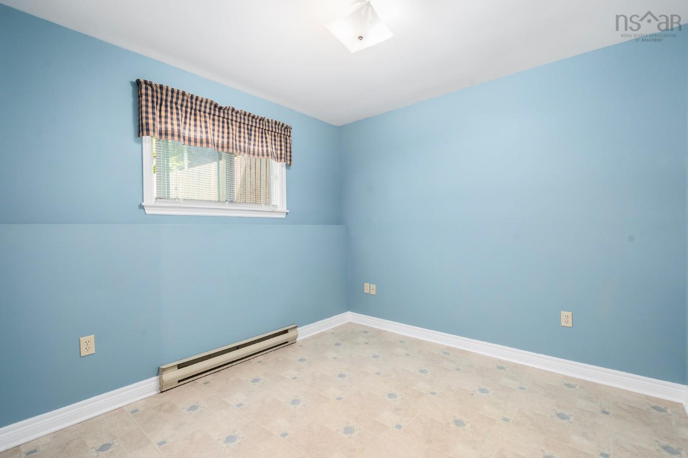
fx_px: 287
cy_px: 229
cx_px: 344
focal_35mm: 15
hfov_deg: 100.4
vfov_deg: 77.3
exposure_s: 1/10
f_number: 10
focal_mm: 10
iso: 320
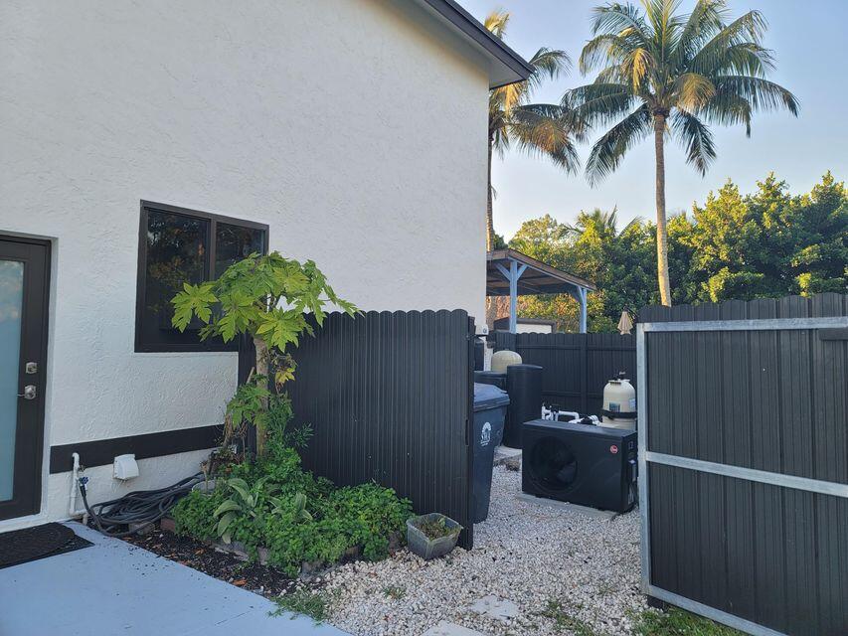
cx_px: 424
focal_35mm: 25
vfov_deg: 54.9
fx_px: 613
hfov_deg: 69.4
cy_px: 318
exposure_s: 1/120
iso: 20
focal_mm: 7
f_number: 1.8
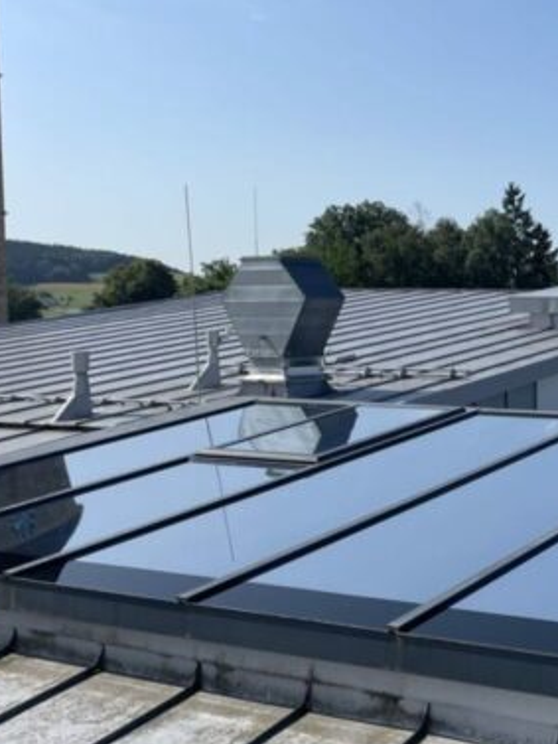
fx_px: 1138
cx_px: 668
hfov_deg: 24.9
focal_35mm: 53
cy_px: 403
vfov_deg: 36.1
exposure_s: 1/4651
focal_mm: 4.2
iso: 32
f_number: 1.6
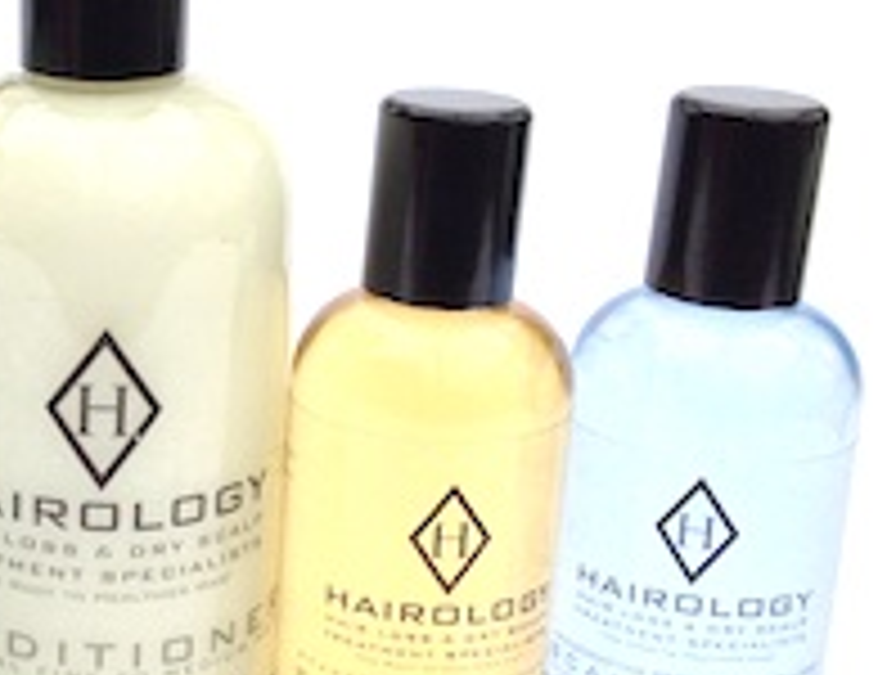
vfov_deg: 18.7
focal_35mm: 79
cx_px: 9
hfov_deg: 23.7
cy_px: 342
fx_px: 2049
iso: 50
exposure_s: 1/120
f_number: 2.4
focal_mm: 4.28
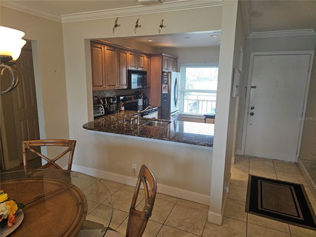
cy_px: 118
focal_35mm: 23
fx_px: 210
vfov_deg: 58.9
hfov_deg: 73.9
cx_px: 158
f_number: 1.7
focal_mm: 6.3
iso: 64
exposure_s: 1/60
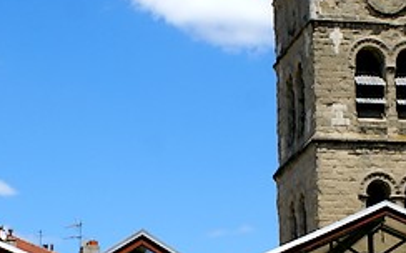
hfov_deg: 15.3
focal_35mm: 137
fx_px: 1514
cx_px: 176
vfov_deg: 9.5
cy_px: 168
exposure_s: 1/250
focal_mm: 28
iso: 100
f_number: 9
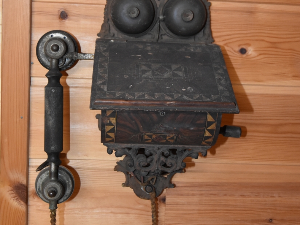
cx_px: 149
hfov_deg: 33.8
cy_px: 62
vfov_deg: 25.4
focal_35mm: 57
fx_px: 494
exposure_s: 1/60
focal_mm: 26
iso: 2200
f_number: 4.2
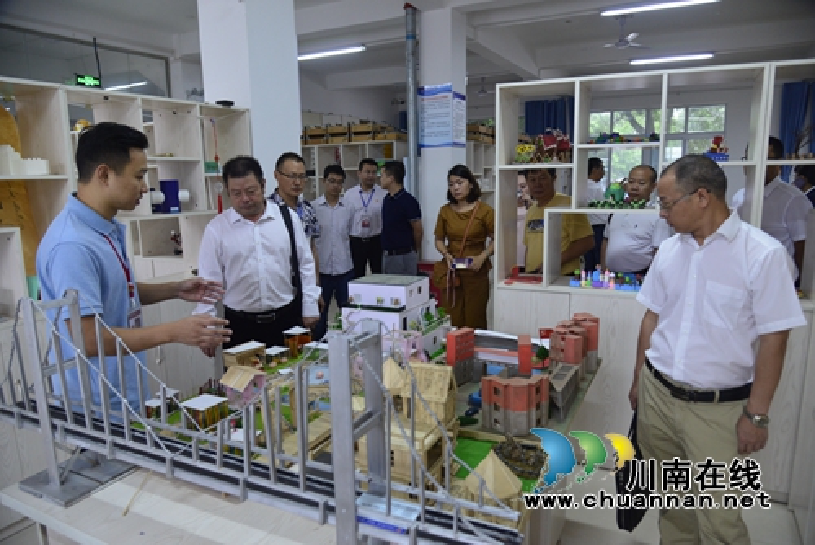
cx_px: 408
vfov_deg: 53.2
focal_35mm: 24
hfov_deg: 73.7
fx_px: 544
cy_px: 272
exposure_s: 1/50
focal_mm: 24
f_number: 5
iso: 2000
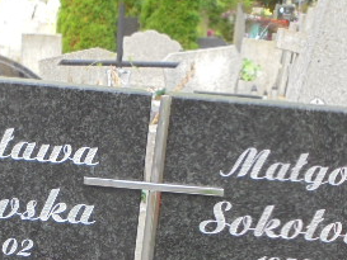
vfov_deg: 12.7
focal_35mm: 115
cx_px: 85
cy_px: 266
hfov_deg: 17.0
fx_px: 1153
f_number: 4.8
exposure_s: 1/60
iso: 200
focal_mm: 8.9
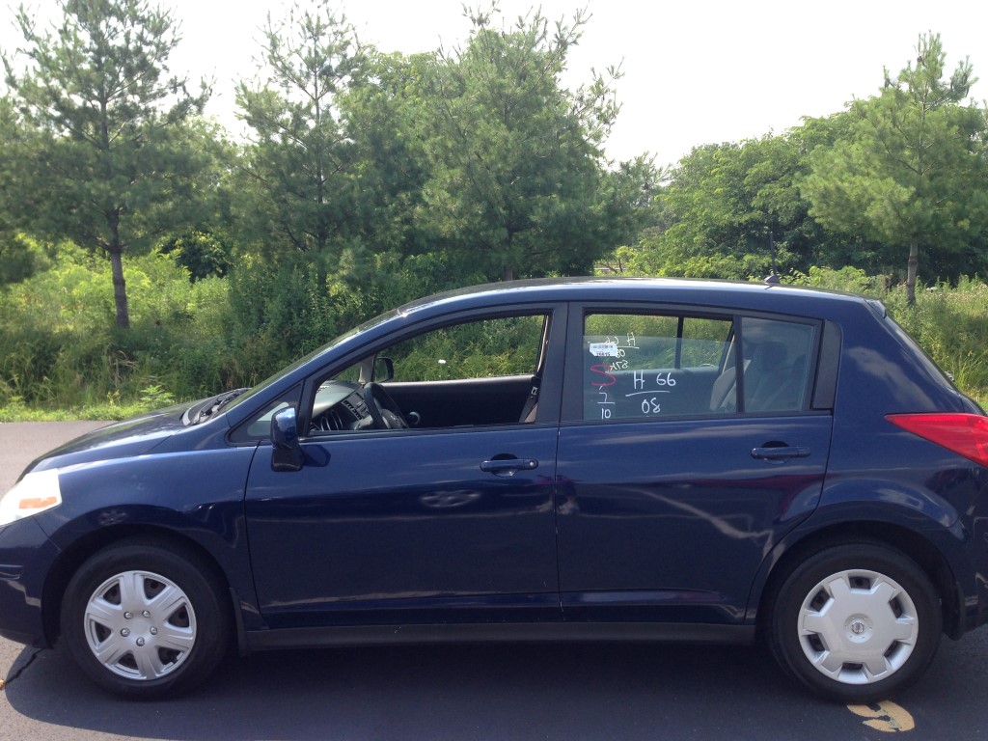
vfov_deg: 42.9
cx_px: 494
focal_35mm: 33
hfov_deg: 55.4
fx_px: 942
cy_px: 370
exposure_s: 1/531
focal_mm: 4.12
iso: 50
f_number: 2.4
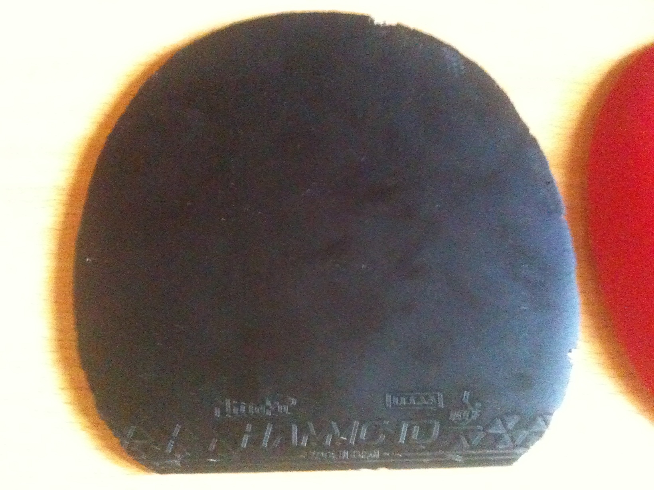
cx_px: 327
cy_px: 245
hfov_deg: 52.6
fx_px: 661
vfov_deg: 40.7
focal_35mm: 35
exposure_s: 1/10
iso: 1000
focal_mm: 3.85
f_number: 2.8
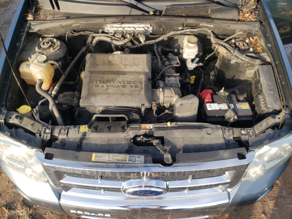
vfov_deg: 53.1
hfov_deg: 67.3
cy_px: 110
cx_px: 146
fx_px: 219
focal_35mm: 26
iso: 50
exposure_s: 1/278
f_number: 1.5
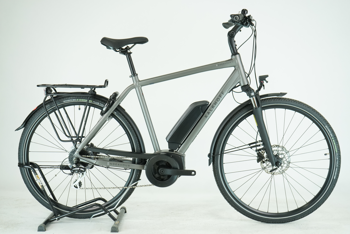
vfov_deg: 25.5
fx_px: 515
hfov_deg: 37.5
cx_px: 175
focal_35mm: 53
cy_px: 117
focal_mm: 53
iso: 1600
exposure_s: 1/200
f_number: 5.6
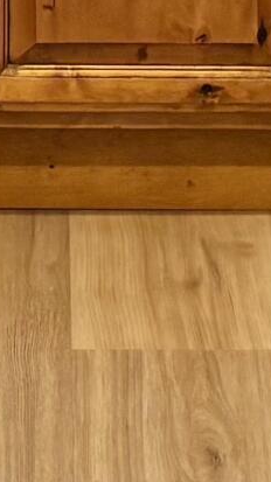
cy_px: -818
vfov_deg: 9.0
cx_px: 2
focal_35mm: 206
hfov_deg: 5.9
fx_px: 2634
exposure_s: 1/120
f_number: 1.6
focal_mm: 5.96
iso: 80
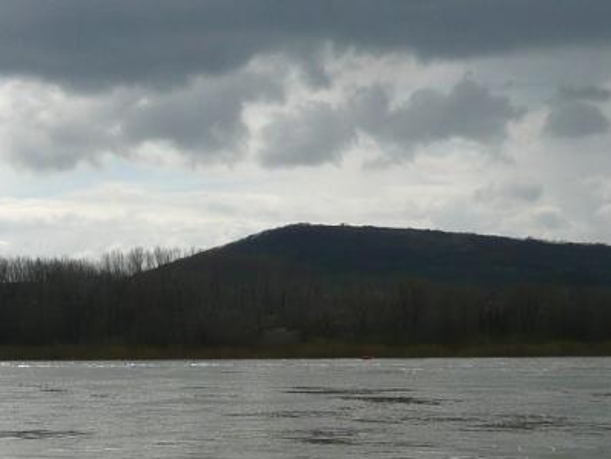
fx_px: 1590
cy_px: 319
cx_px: 12
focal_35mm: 90
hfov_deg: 21.1
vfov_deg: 16.4
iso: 100
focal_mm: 4.6
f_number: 8
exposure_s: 1/320
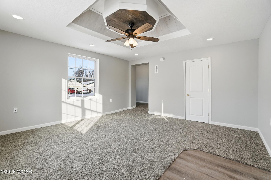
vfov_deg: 77.2
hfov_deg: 100.4
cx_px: 136
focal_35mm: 15
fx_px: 113
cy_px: 90
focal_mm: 10
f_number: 4
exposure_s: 1/2500
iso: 100
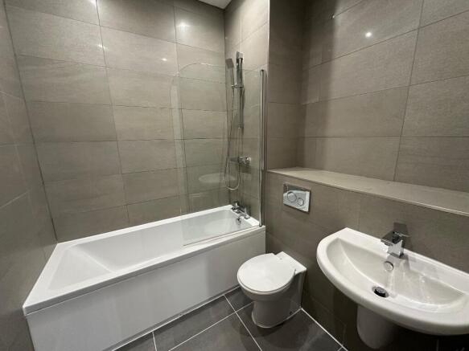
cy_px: 176
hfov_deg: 102.1
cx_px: 234
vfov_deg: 85.7
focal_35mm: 14
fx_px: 190
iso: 400
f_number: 2.2
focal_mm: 2.22
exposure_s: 1/50
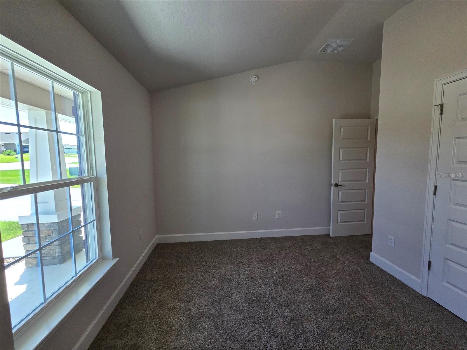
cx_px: 234
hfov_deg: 106.2
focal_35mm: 13
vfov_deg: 89.9
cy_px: 175
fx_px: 175
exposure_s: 1/359
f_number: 2.2
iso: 200
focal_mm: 2.2
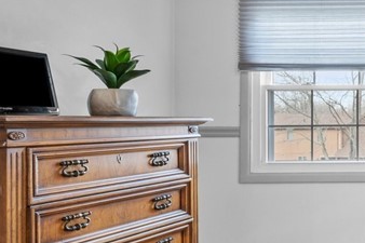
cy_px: 132
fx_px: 456
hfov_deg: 30.2
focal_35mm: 45
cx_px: 517
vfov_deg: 29.8
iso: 400
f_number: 8
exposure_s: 1/8
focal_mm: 14
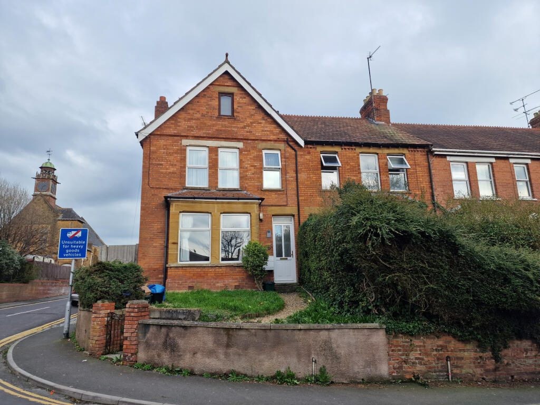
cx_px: 270
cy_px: 202
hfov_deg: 73.9
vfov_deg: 58.9
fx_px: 359
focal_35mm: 23
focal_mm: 6.4
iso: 50
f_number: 1.8
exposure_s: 1/459
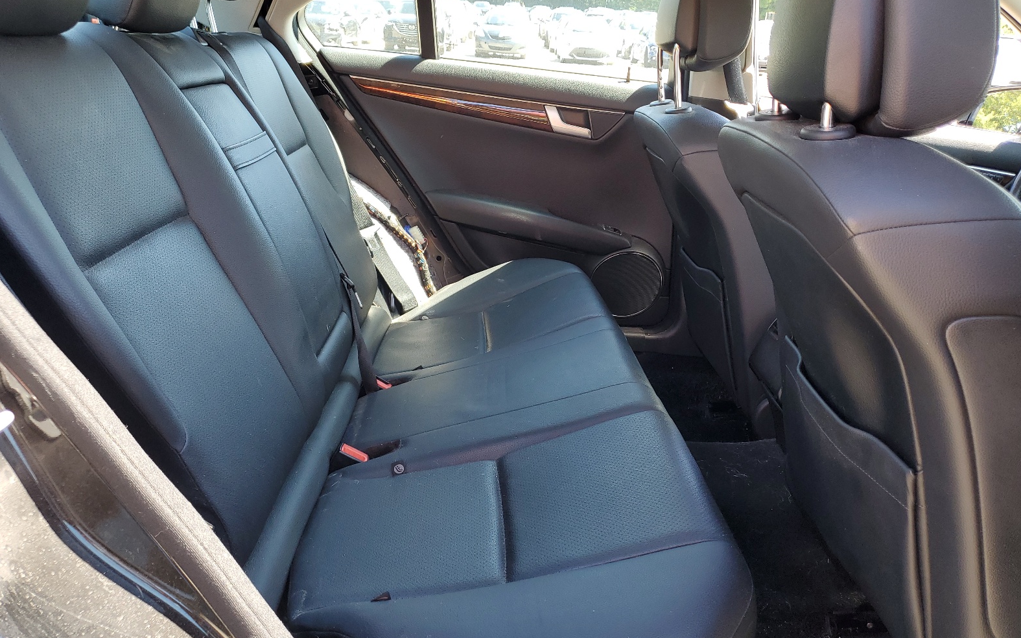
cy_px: 279
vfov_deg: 44.4
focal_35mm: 28
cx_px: 515
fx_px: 779
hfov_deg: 66.5
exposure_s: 1/135
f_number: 1.5
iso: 50
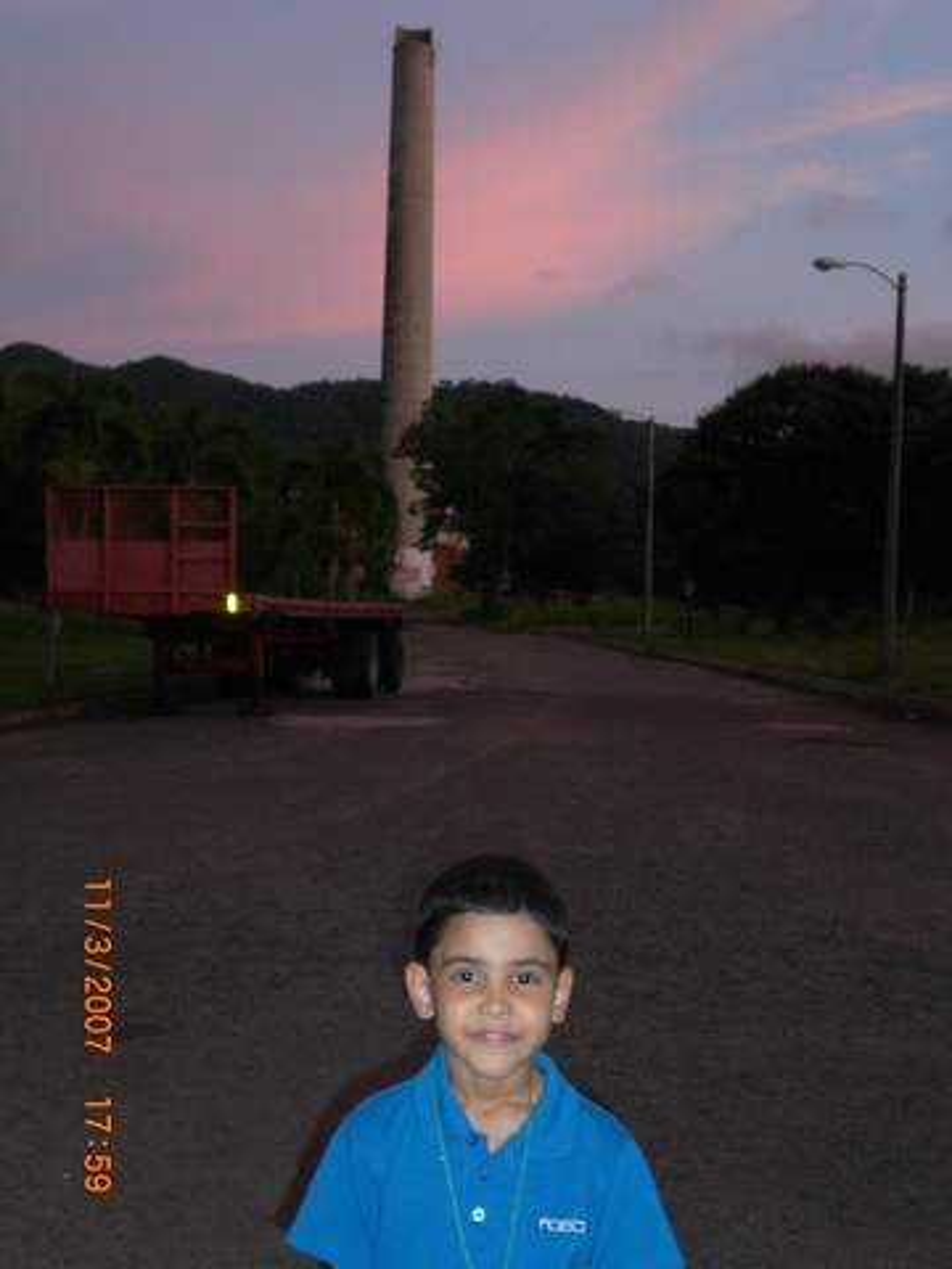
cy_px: 634
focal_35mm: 63
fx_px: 2310
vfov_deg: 30.7
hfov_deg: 23.3
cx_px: 476
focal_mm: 10.4
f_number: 4
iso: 200
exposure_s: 1/60
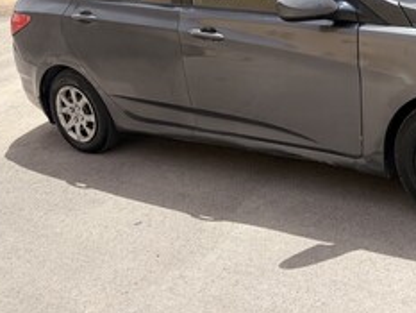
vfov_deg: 27.7
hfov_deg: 36.8
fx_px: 613
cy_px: 40
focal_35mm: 51
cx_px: 295
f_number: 1.6
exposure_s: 1/3448
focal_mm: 5.96
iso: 50
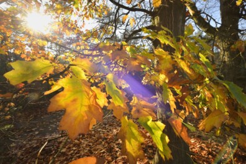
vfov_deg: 73.7
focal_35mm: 16
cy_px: 82
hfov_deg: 96.7
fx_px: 109
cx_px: 123
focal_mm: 16
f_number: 14
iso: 400
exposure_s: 1/100
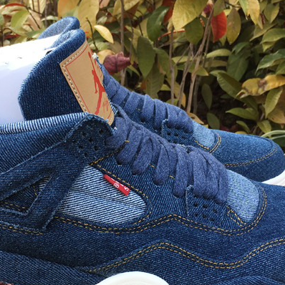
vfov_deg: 29.4
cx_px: 114
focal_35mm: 58
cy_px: 177
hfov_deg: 29.5
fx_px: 540
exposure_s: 1/230
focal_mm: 4.15
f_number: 2.2
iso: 25
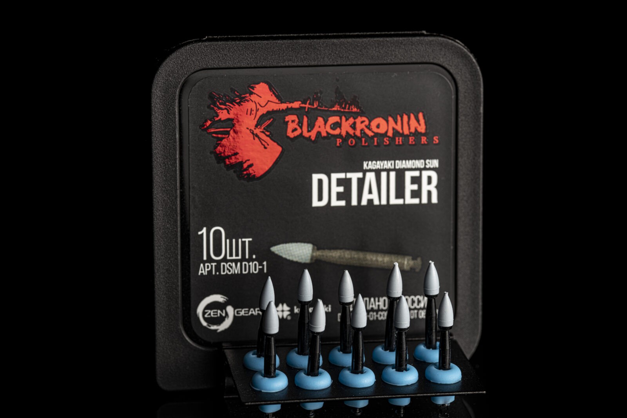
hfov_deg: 19.5
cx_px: 314
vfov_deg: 13.0
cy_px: 209
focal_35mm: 105
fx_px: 1829
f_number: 9
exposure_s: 1/160
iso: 100
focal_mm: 105
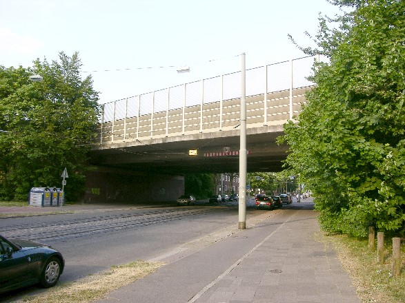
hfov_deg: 52.6
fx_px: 409
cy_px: 152
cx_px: 202
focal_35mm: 35
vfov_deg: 40.7
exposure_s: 1/61.6
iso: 50
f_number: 5
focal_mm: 8.9
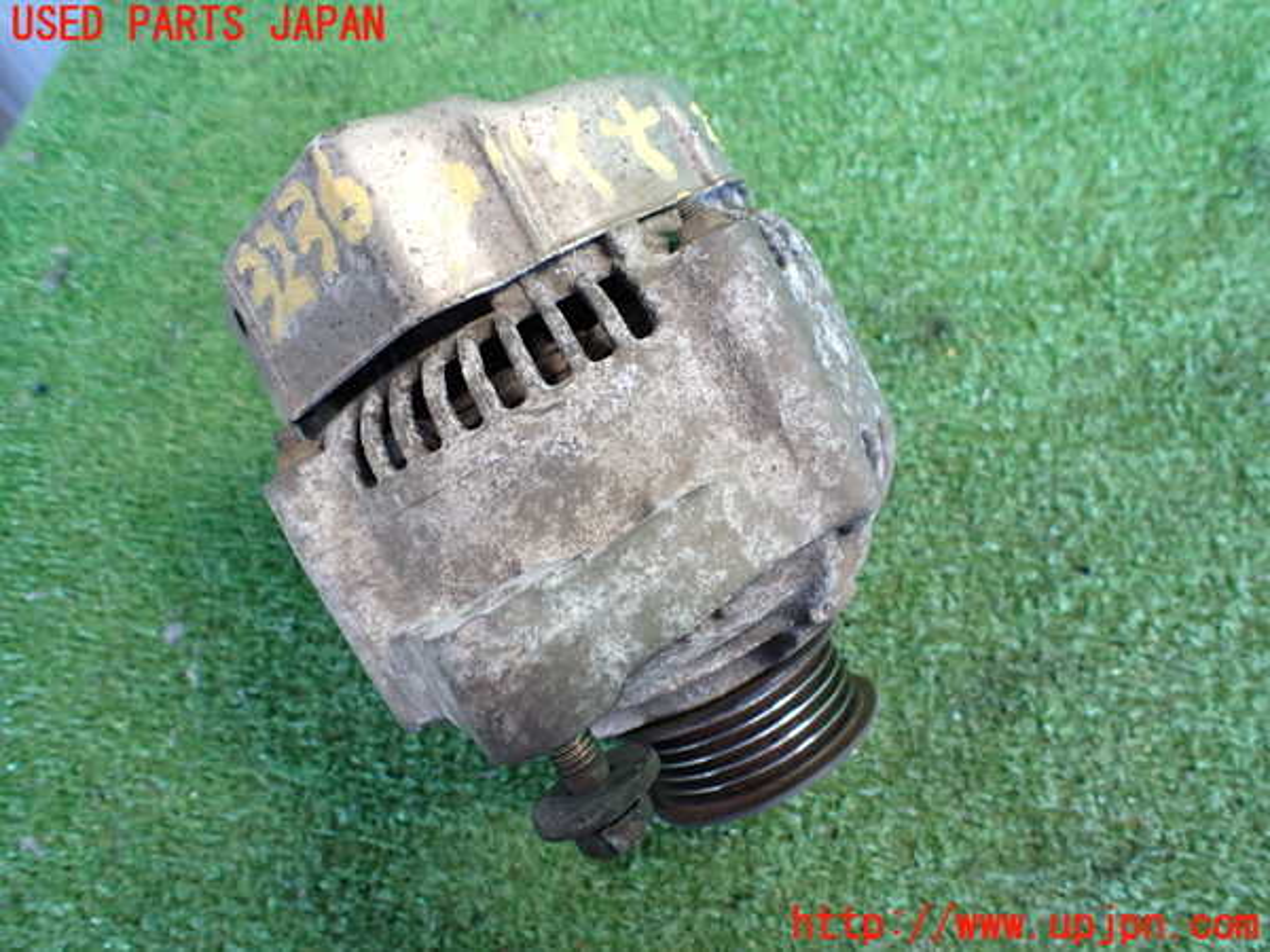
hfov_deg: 69.4
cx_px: 635
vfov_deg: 54.9
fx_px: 917
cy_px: 476
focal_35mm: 25
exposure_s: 1/30
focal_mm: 4.5
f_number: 2
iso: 400
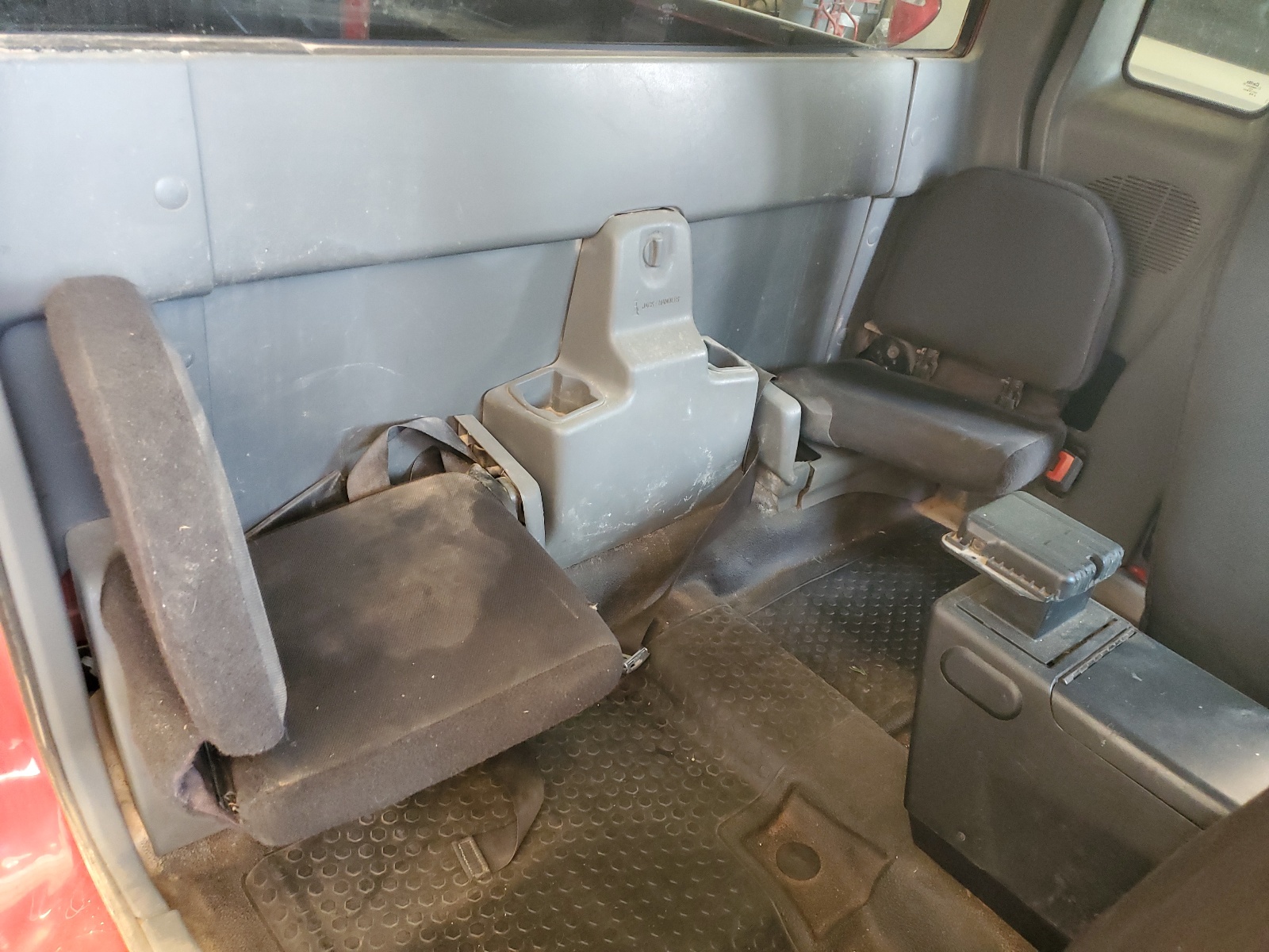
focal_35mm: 26
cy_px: 476
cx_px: 634
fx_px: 953
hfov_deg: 67.3
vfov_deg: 53.1
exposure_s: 1/40
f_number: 1.5
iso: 312
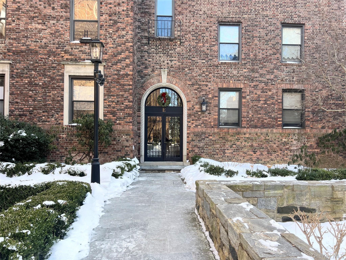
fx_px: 260
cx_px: 173
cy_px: 130
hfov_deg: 67.3
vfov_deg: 53.1
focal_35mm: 26
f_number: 1.5
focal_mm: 5.7
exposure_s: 1/372
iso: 50
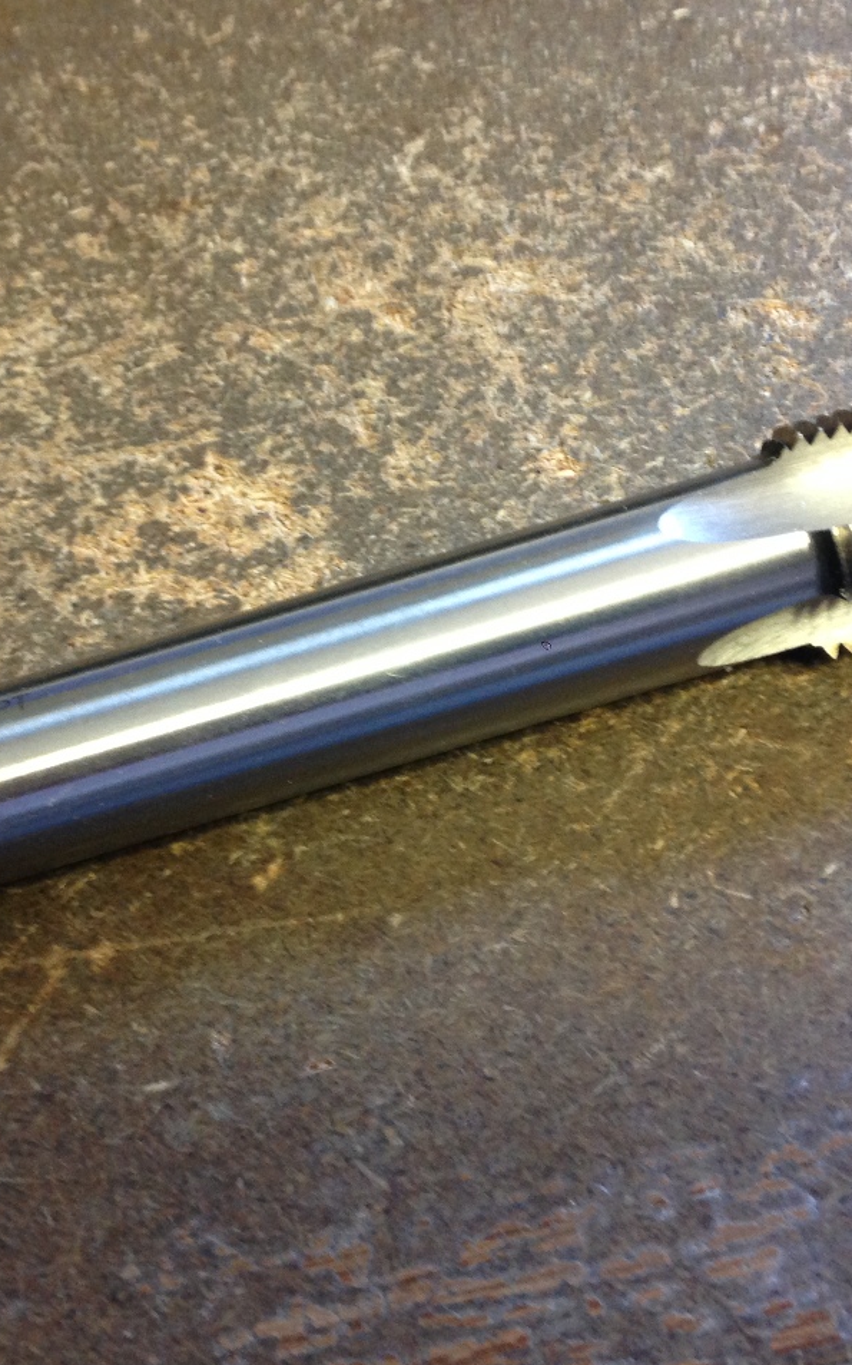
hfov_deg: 27.4
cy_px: 685
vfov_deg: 42.7
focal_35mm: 47
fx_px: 1747
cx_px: 348
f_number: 2.4
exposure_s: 1/20
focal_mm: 4.12
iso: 160
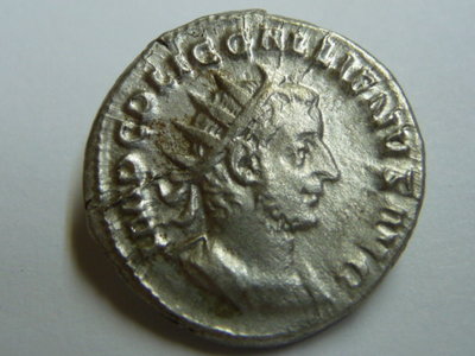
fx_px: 686
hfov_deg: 38.2
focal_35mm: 50
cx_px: 238
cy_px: 178
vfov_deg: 29.1
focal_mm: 5
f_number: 3.4
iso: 125
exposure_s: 1/30
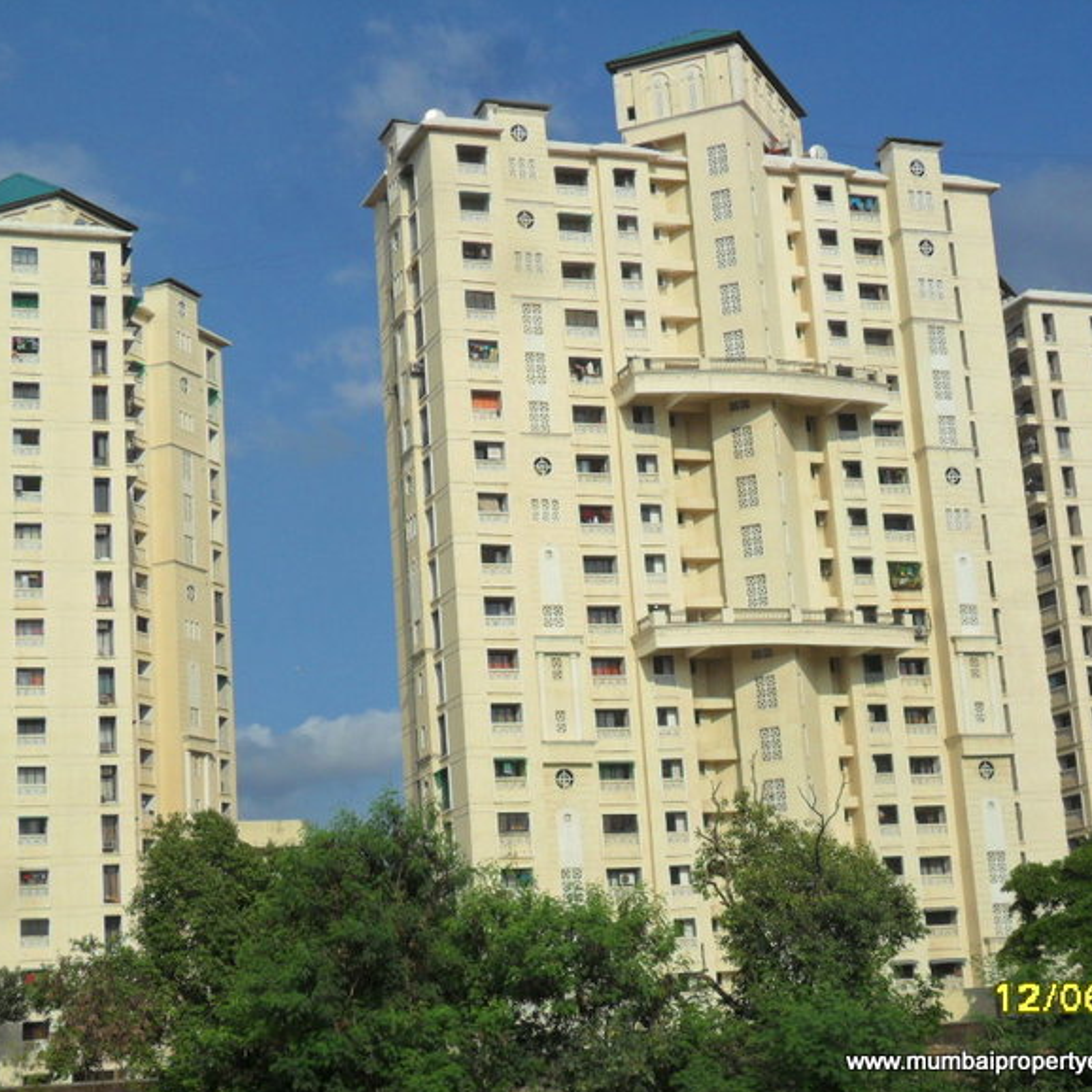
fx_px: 2213
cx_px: 550
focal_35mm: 62
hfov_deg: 27.7
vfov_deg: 27.7
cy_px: 551
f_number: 5
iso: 100
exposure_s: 1/1500
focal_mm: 9.3
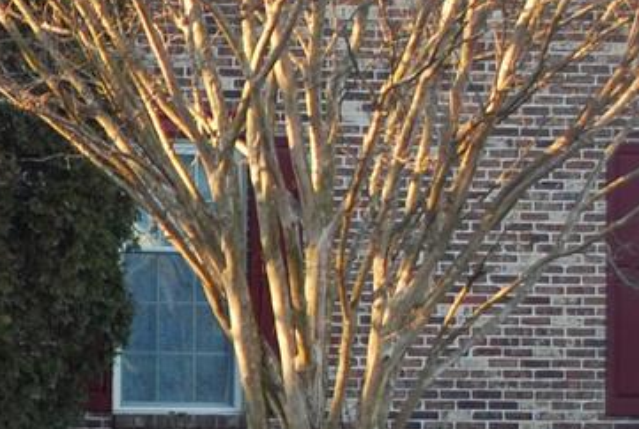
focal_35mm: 187
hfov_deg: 10.5
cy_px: 339
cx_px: -377
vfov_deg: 7.4
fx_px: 3325
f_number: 4
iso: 200
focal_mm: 22
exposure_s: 1/60
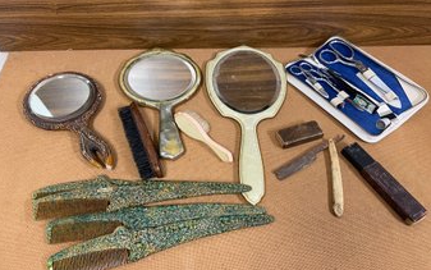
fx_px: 329
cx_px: 214
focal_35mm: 28
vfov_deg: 44.6
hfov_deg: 66.4
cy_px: 131
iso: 200
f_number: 1.6
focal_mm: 4.2
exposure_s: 1/60
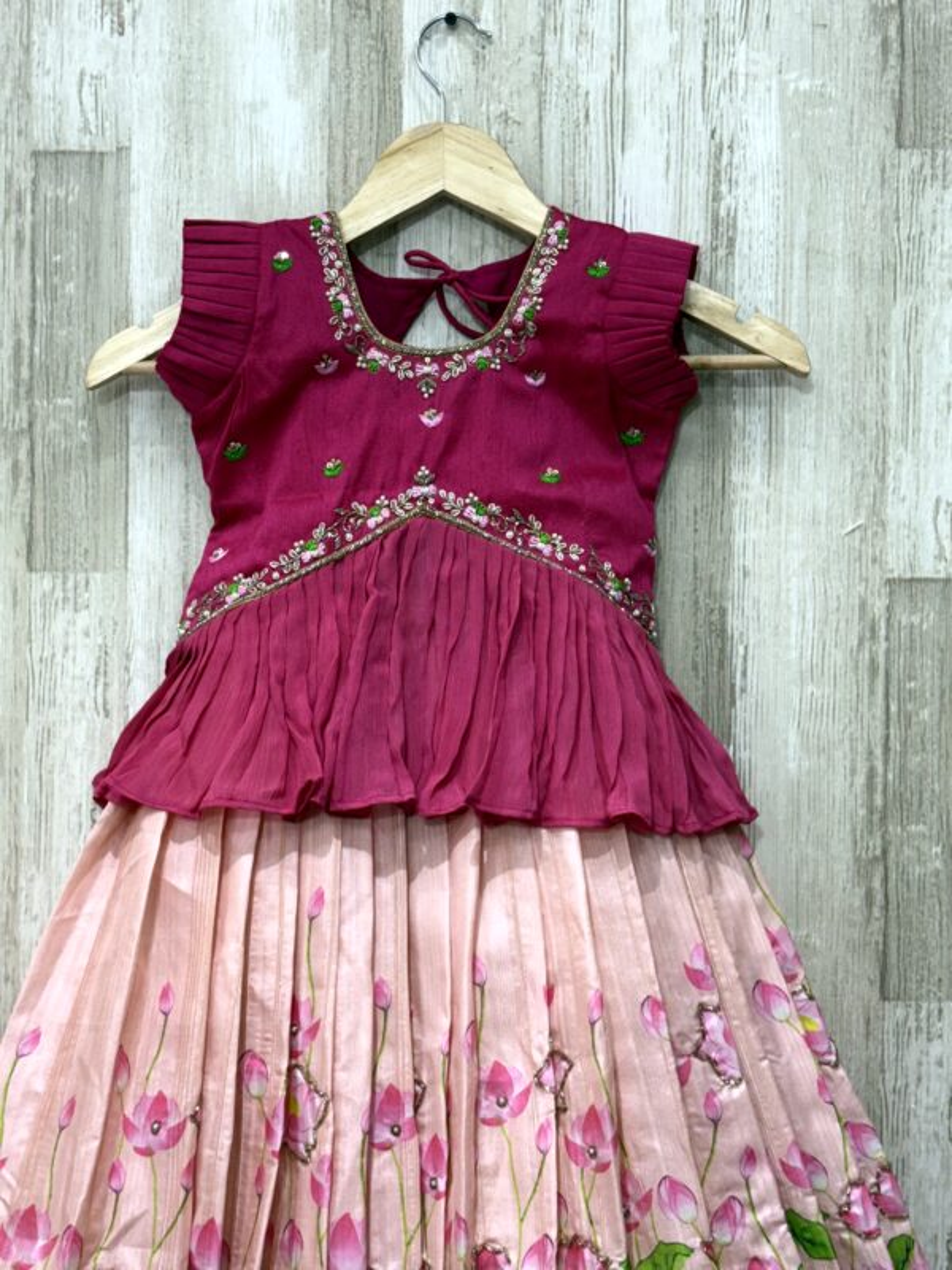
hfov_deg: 28.0
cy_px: 635
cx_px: 476
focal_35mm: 52
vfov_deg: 36.8
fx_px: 1907
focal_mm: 5.96
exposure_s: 1/50
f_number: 1.6
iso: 32
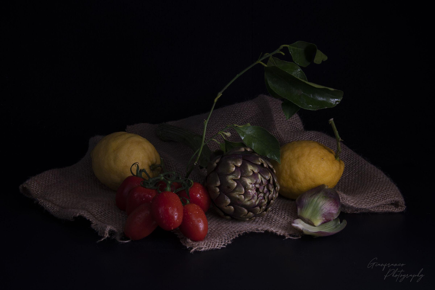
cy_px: 145
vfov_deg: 35.0
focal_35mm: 38
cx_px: 218
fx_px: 459
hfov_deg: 50.7
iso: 100
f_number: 22
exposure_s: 15
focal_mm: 38
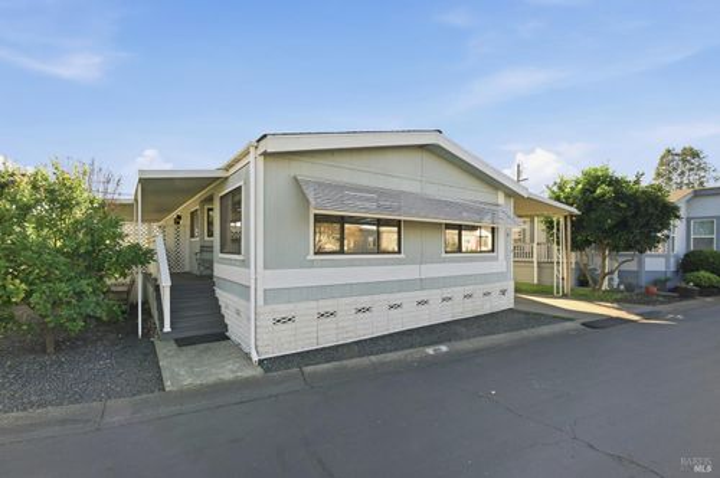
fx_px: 320
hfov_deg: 96.8
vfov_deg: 73.6
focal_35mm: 16
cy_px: 239
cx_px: 360
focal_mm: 11
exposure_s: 1/160
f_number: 8
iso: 250
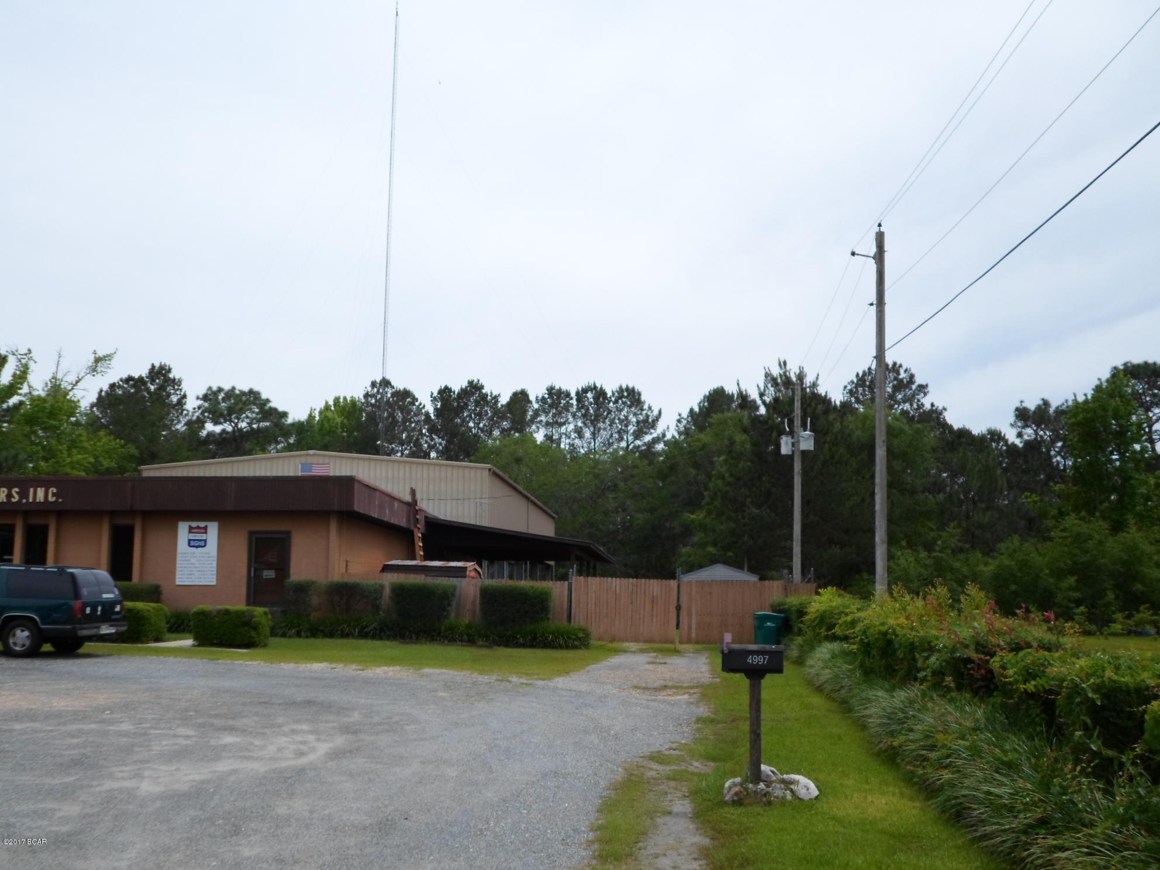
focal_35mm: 36
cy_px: 435
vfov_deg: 39.7
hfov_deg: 51.4
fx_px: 1206
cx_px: 580
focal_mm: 6.5
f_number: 3
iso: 80
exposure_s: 1/1500
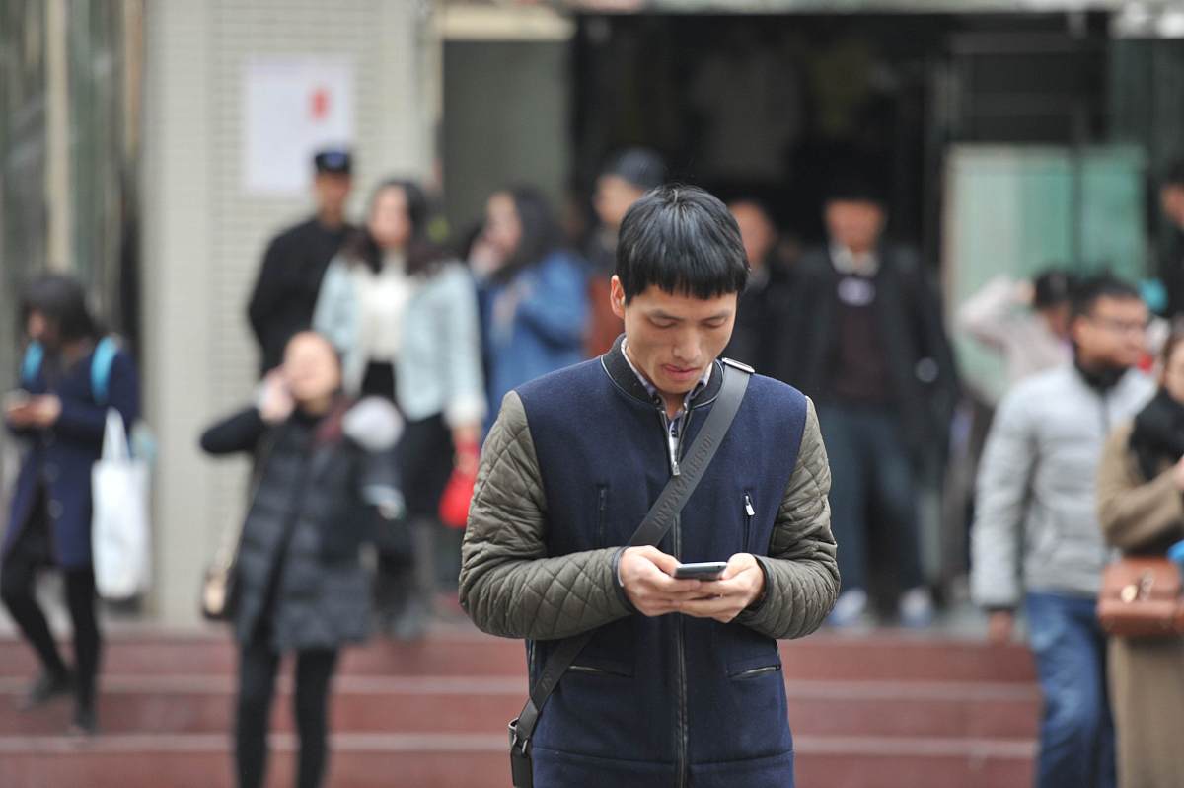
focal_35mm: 200
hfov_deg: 10.3
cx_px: 592
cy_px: 394
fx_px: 6572
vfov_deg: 6.9
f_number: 4
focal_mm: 200
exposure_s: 1/1250
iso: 800
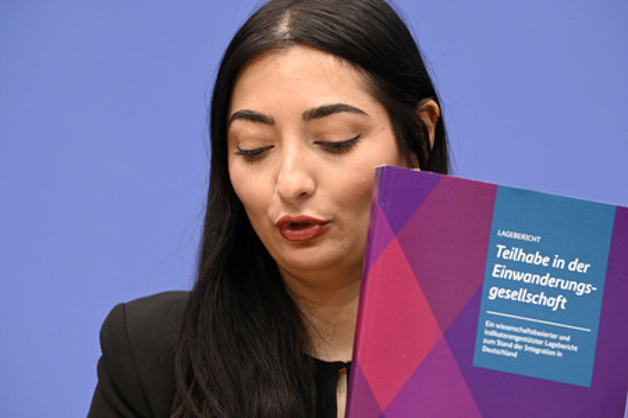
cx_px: 314
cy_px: 209
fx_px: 3312
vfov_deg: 7.2
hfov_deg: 10.8
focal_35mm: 190
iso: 5000
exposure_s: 1/500
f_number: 5
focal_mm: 190
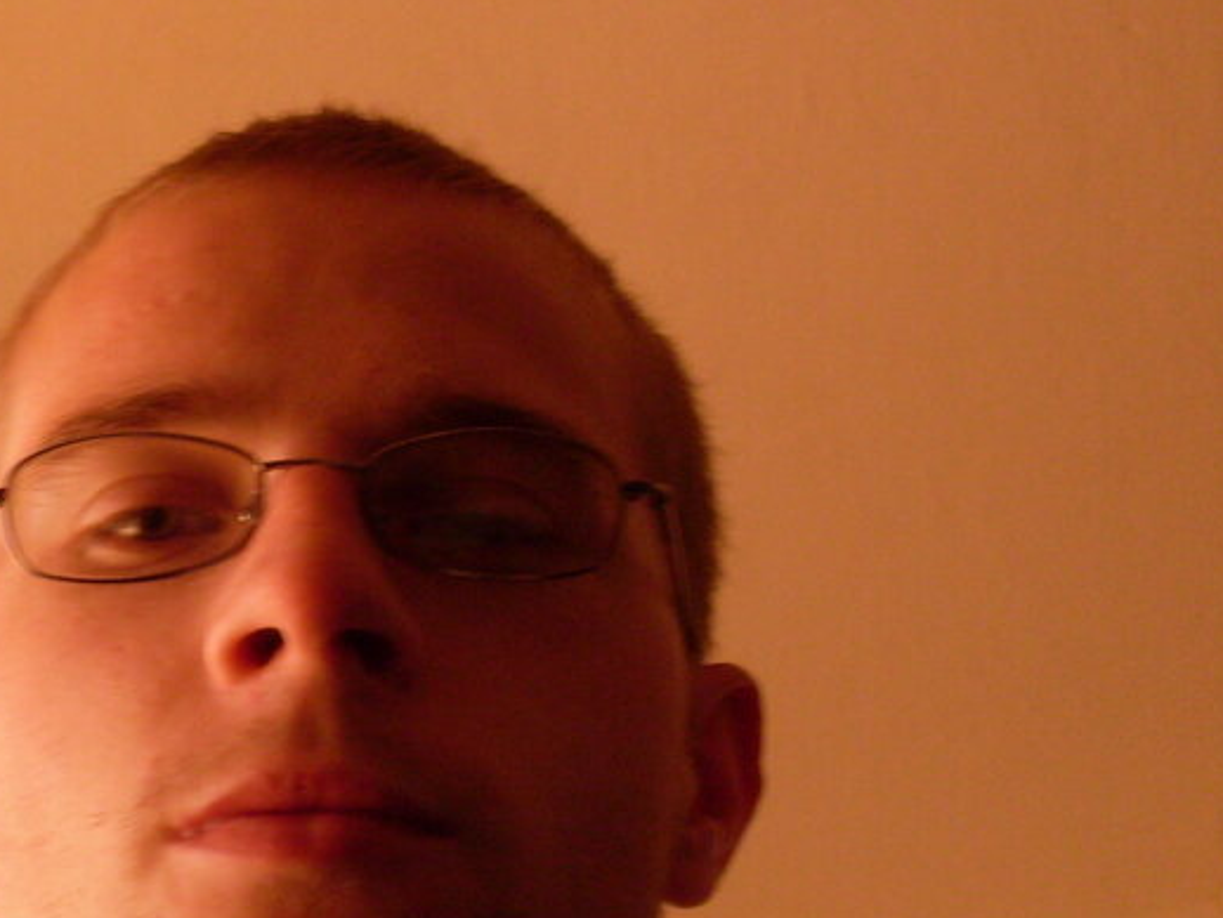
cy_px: 439
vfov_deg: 16.8
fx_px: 3111
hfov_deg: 21.3
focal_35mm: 88
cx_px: -52
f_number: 2.8
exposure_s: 1/30
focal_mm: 6.3
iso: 80
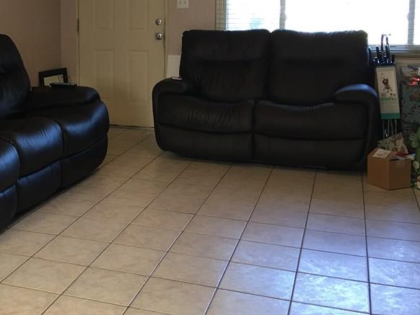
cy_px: 72
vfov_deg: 28.1
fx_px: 619
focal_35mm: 51
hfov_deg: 36.4
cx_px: 92
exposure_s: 1/15
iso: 25
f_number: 2.2
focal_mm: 4.15
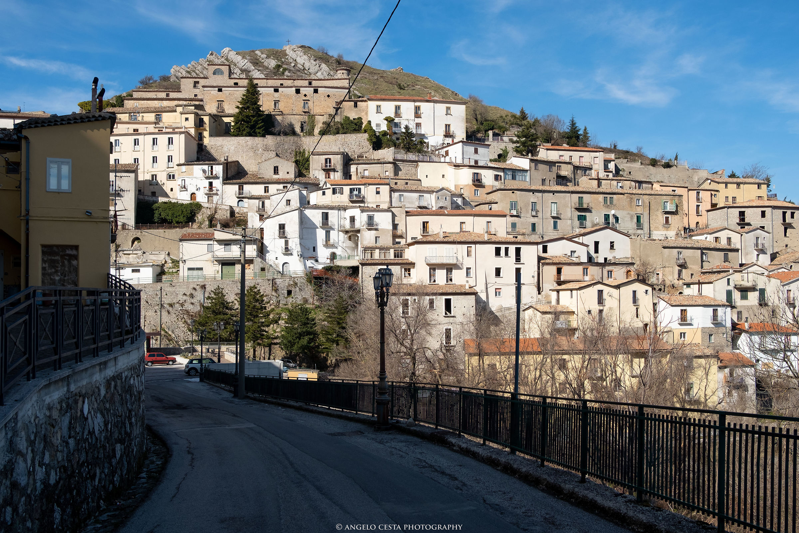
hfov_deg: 54.4
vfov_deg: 37.9
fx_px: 777
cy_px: 266
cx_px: 400
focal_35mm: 35
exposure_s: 1/1000
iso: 200
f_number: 5.6
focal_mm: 23
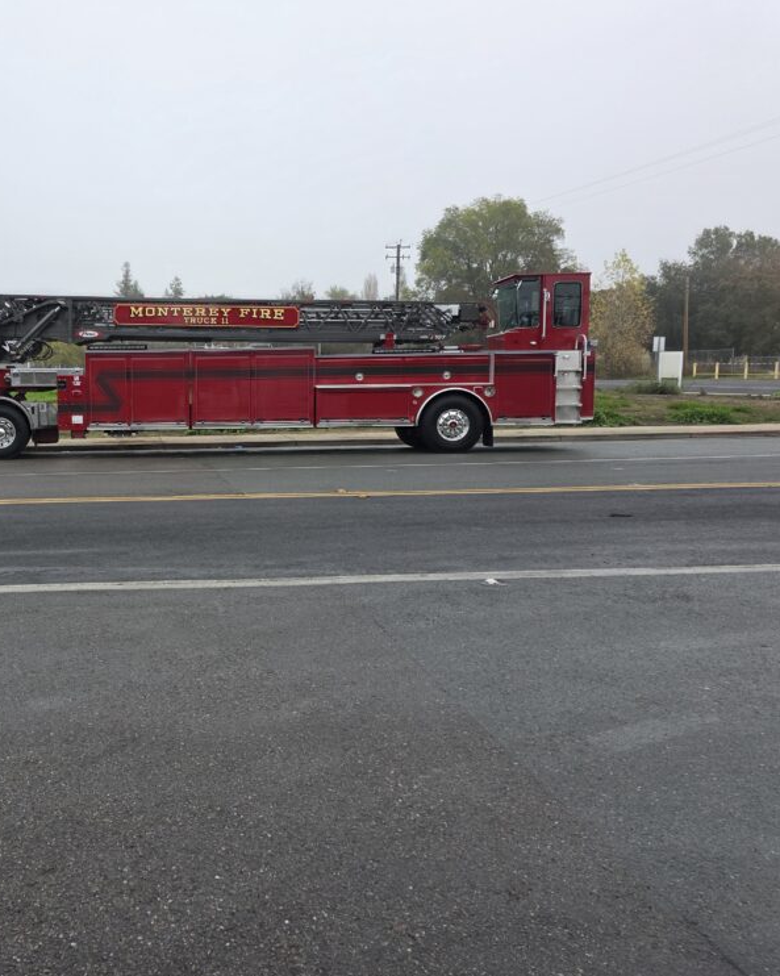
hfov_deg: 44.7
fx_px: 895
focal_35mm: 31
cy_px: 480
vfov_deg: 57.2
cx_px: 151
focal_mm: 6.3
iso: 40
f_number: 1.7
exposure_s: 1/180
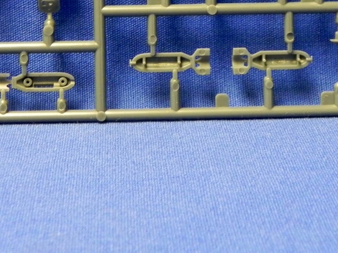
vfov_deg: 13.8
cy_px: -34
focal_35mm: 105
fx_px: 1025
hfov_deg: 18.7
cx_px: 149
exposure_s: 1/10.2
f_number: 3.2
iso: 400
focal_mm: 8.2
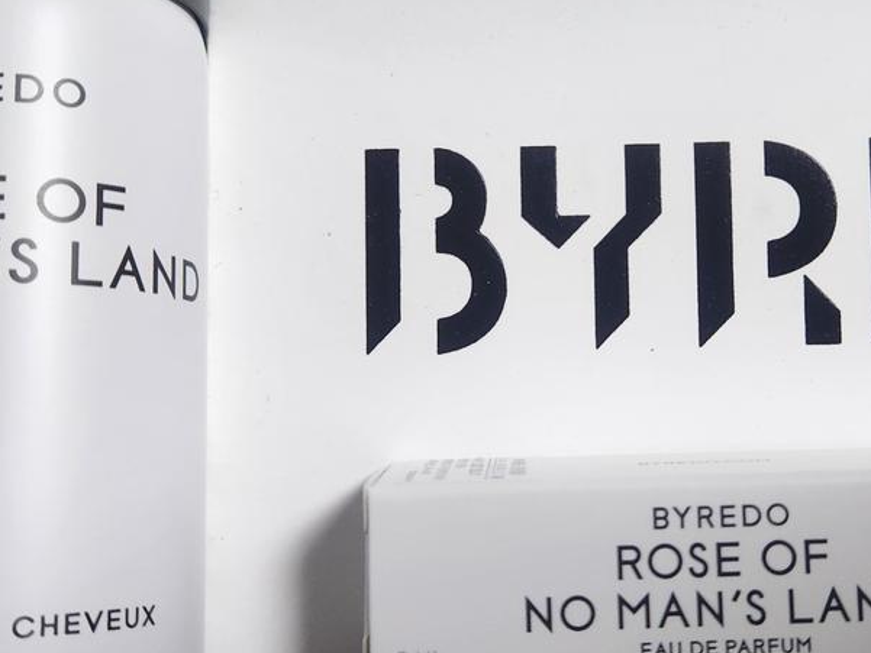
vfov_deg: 29.6
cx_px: 555
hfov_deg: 38.6
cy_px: 262
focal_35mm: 49
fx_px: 1233
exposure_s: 1/120
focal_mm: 5.4
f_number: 1.8
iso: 200
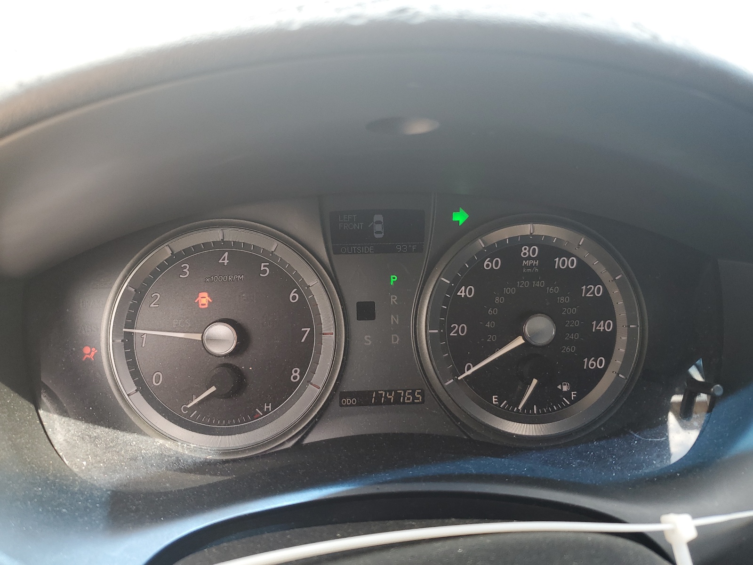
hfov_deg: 67.3
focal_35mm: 26
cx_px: 376
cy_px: 282
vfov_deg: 53.1
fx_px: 566
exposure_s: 1/139
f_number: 1.5
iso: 50
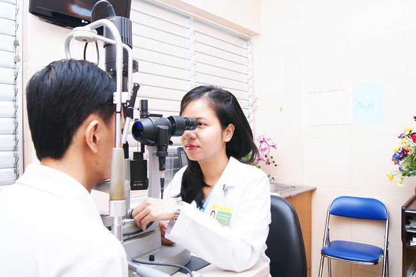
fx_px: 312
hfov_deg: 67.4
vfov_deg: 47.9
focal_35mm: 27
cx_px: 208
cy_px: 138
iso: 200
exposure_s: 1/60
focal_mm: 18
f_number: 6.3
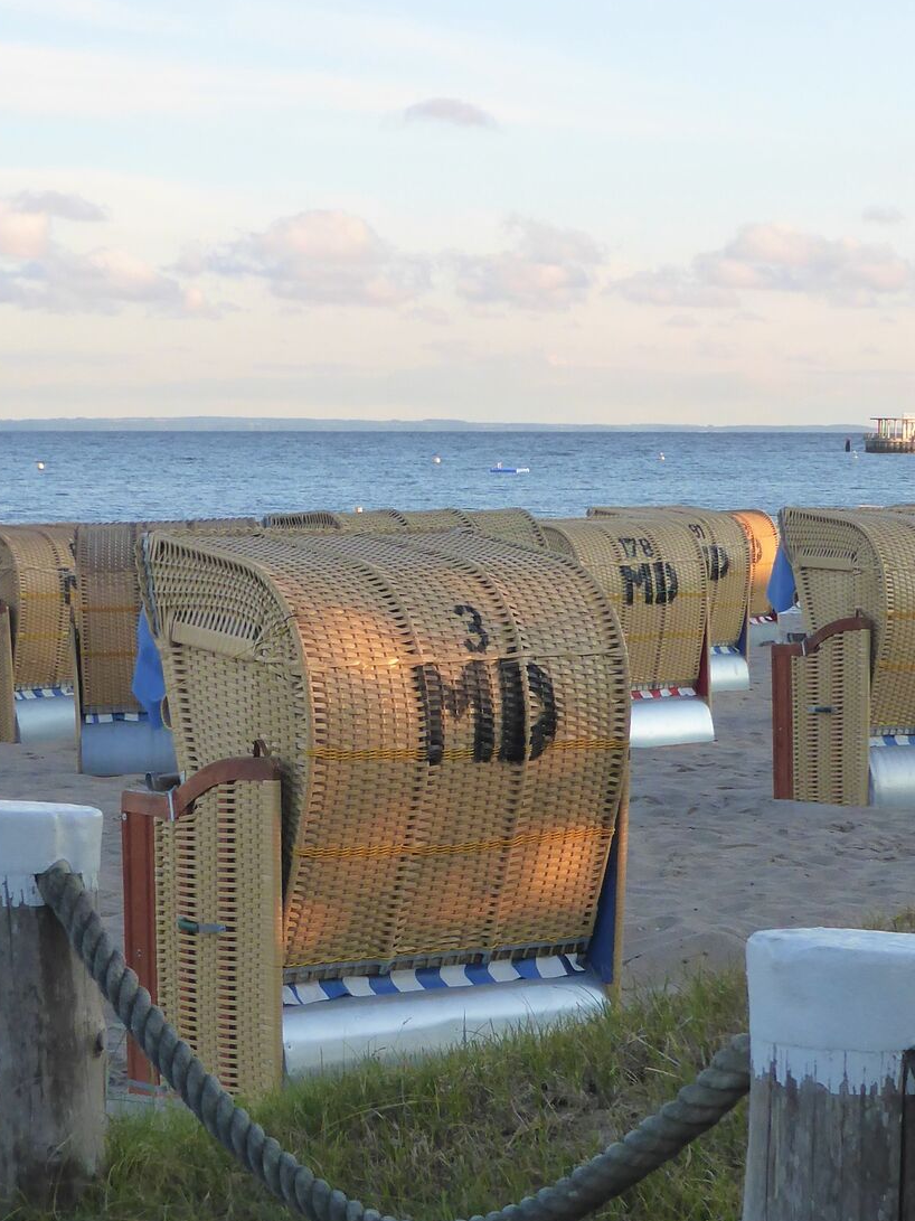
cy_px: 842
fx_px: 3419
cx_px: 394
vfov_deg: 20.1
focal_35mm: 97
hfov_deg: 15.2
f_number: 4.1
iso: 160
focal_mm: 7.9
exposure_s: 1/160
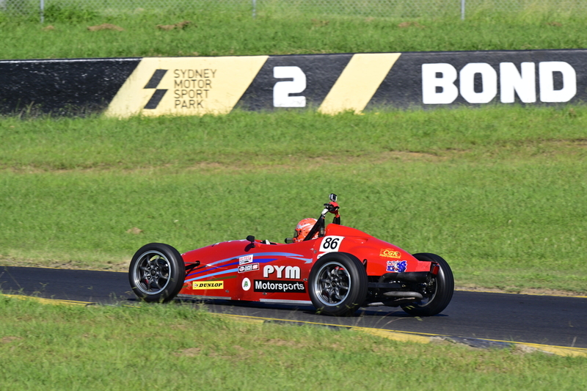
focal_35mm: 600
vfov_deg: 2.3
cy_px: 196
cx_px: 294
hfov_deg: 3.4
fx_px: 9781
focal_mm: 600
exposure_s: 1/640
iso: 400
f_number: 11
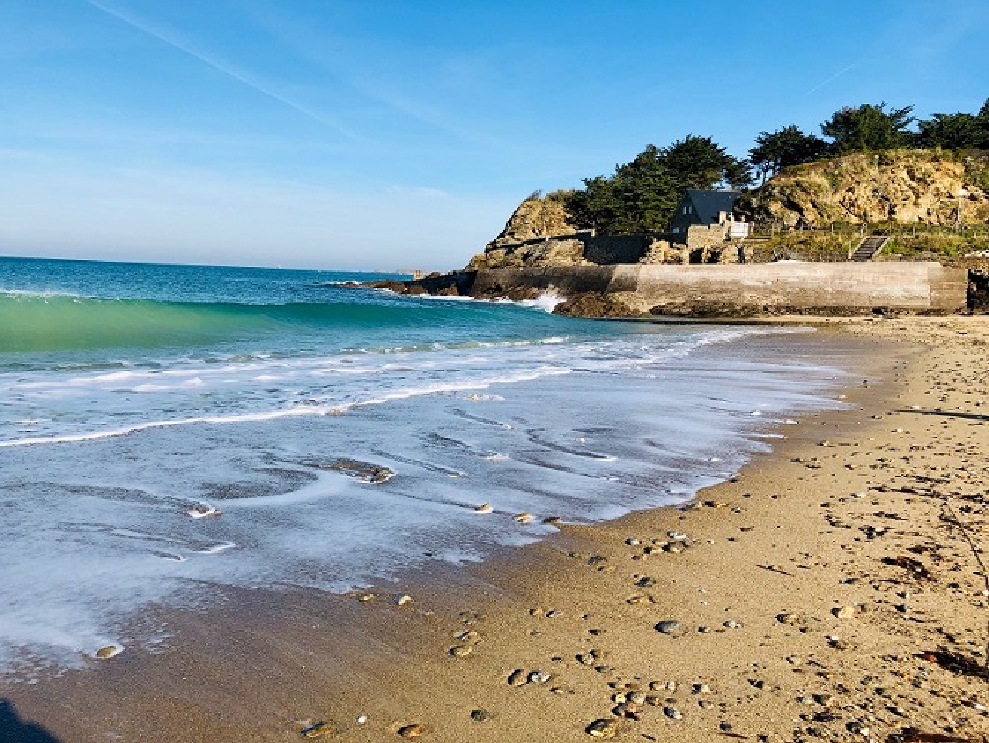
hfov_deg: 63.4
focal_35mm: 28
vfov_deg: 49.8
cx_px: 494
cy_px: 372
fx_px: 800
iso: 20
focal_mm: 3.99
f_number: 1.8
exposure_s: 1/2183
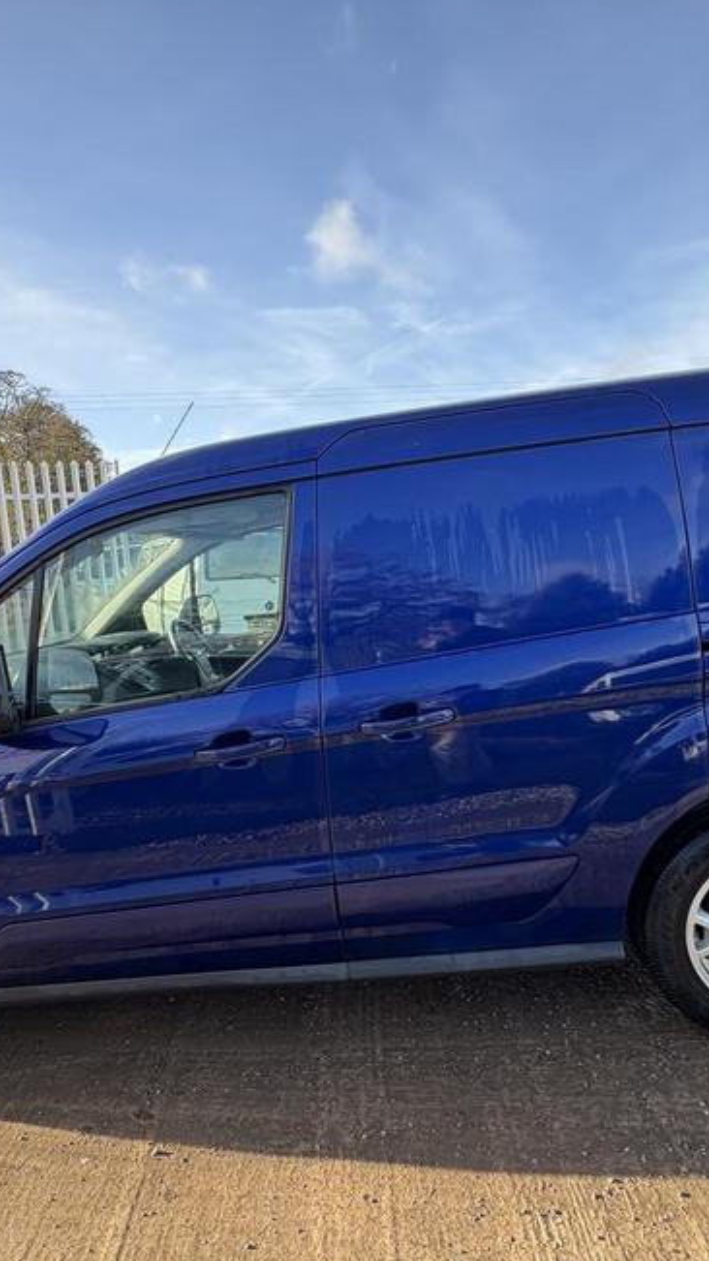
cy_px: 631
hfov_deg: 53.6
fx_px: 702
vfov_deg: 83.9
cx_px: 349
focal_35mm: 21
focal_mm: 2.22
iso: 64
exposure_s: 1/187
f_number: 2.2
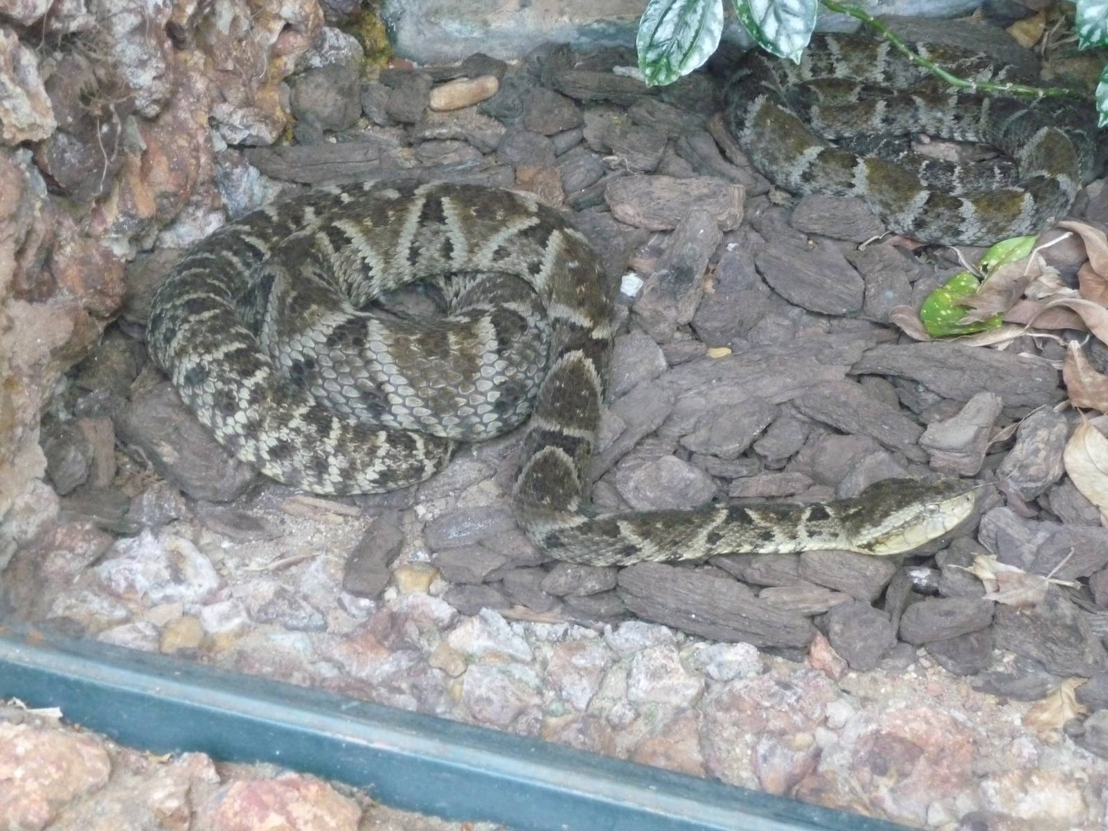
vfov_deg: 23.7
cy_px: 416
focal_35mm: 62
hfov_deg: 31.2
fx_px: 1985
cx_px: 554
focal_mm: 10.5
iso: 800
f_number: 4.5
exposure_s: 1/80
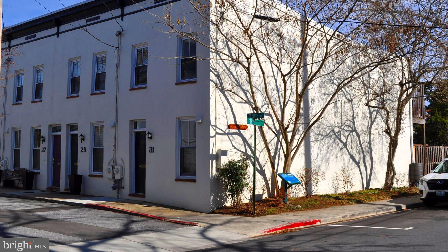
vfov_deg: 25.6
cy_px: 102
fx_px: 553
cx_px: 229
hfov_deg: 44.1
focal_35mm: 47
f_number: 10
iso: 200
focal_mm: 29
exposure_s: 1/500
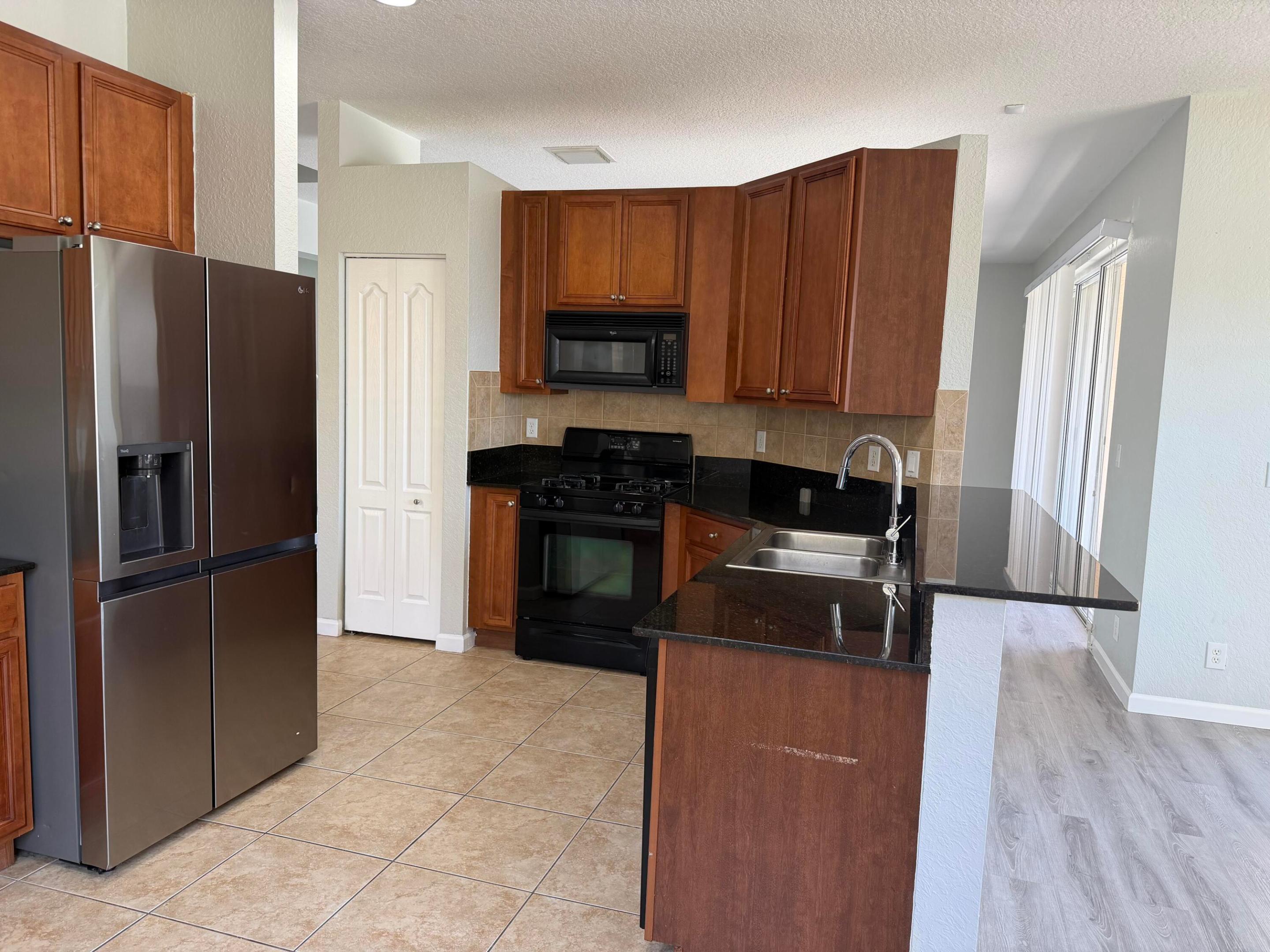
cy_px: 476
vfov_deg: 56.8
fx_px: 881
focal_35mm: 24
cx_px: 635
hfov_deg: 71.6
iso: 125
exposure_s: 1/120
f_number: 1.78
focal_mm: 6.76
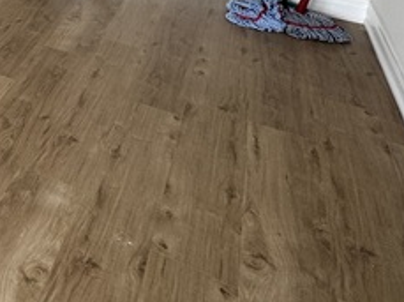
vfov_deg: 22.6
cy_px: -182
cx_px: -145
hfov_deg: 29.6
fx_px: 571
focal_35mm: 49
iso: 40
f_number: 2.2
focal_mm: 2.22
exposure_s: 1/103
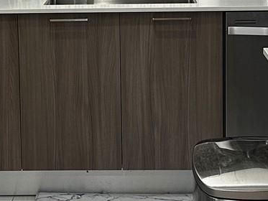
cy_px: -11
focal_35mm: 103
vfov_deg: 14.1
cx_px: 110
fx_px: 798
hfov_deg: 19.1
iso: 160
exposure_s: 1/120
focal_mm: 6.86
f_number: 1.78
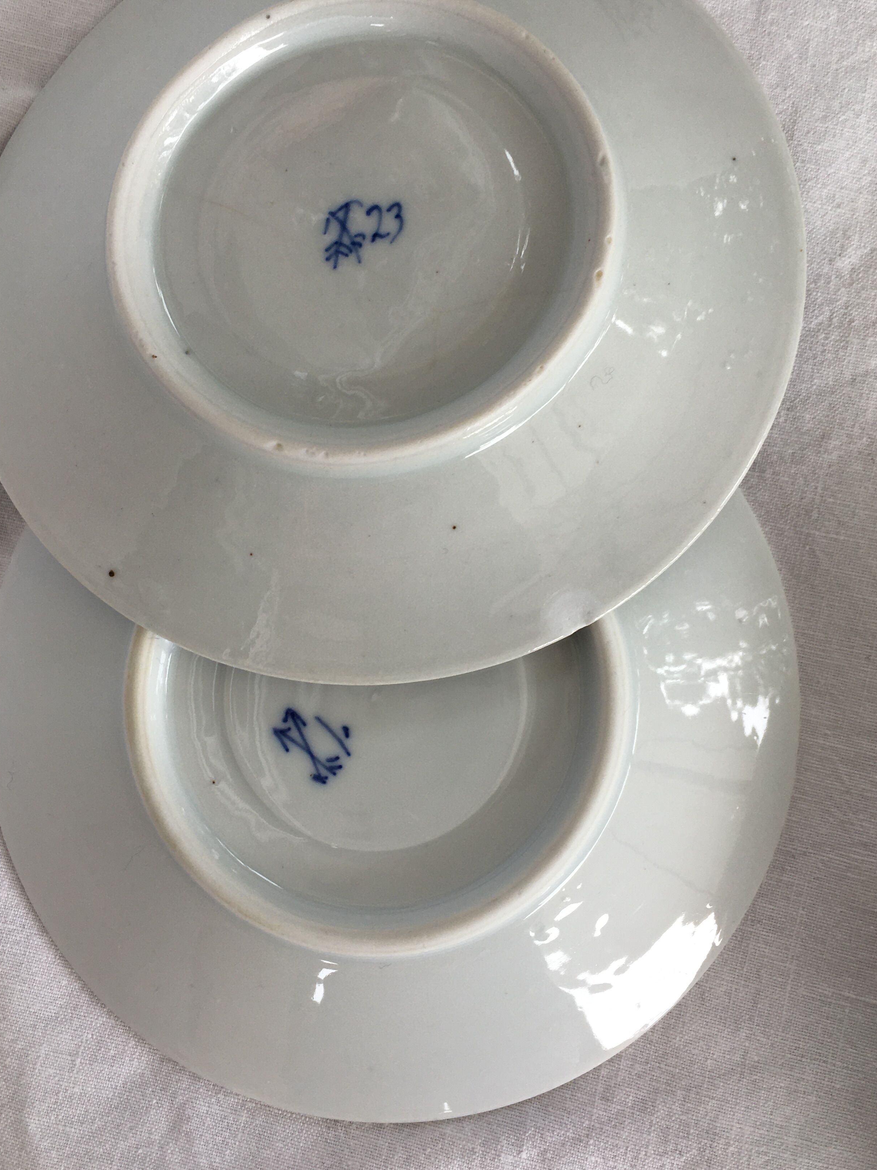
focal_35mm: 36
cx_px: 401
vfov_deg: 51.3
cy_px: 570
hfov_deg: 39.6
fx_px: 1216
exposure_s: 1/273
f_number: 2.2
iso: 25
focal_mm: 4.15
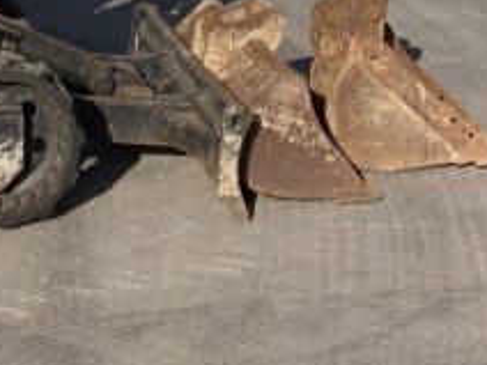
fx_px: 1970
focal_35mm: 140
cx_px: 131
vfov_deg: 9.7
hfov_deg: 14.1
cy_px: -427
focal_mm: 3
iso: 16
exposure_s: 1/2058
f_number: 1.8
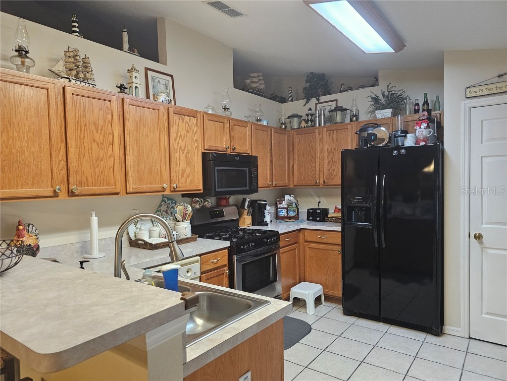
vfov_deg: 58.9
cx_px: 254
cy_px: 190
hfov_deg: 73.9
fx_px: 337
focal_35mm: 23
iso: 640
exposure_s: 1/60
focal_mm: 6.3
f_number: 1.7
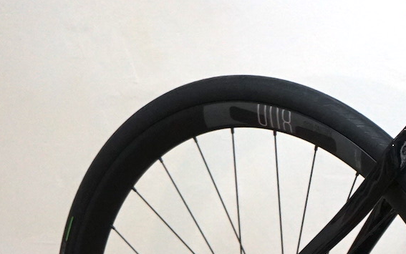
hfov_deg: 9.2
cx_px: 715
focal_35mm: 219
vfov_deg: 6.0
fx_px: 2424
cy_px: 228
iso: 2000
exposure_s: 1/160
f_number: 5.6
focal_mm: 61
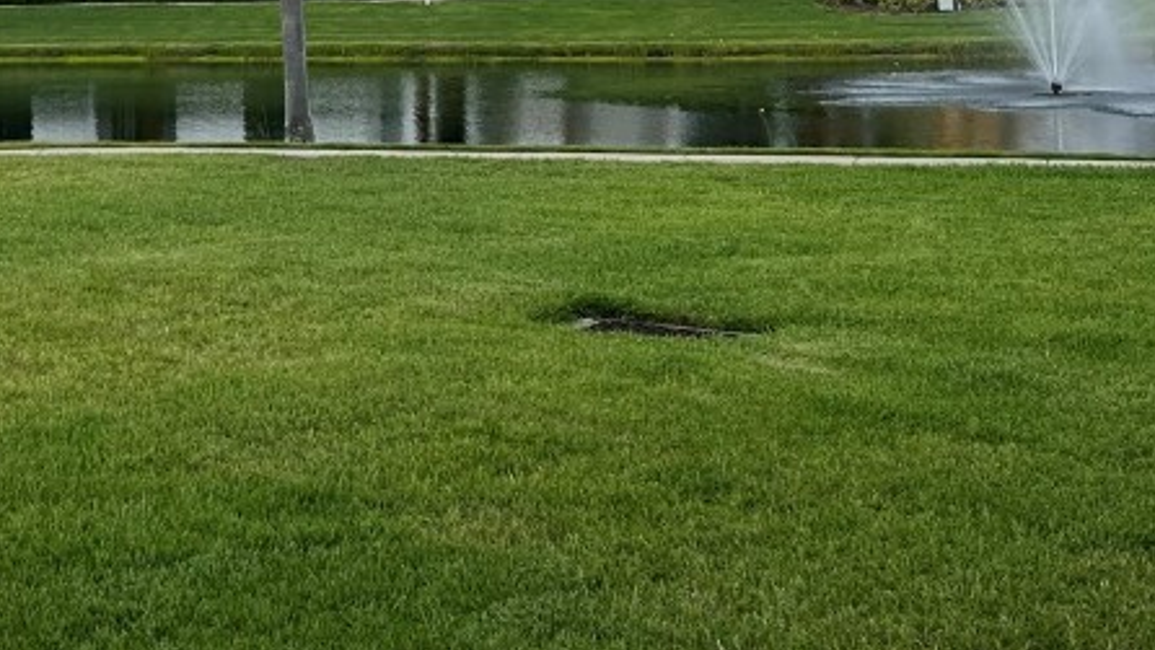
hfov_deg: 30.5
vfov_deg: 17.5
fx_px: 1991
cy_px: -171
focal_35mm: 65
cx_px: 52
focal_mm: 5.7
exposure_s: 1/4630
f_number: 1.5
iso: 50
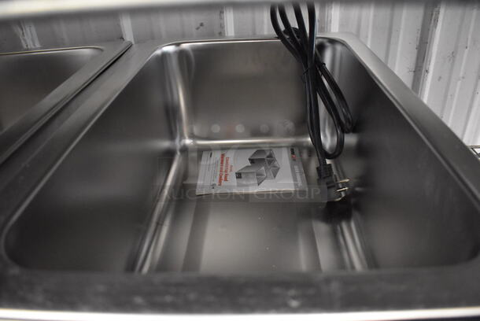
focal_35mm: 27
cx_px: 240
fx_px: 360
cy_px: 160
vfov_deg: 48.0
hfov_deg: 67.3
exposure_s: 1/125
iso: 5000
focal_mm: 18
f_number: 3.5
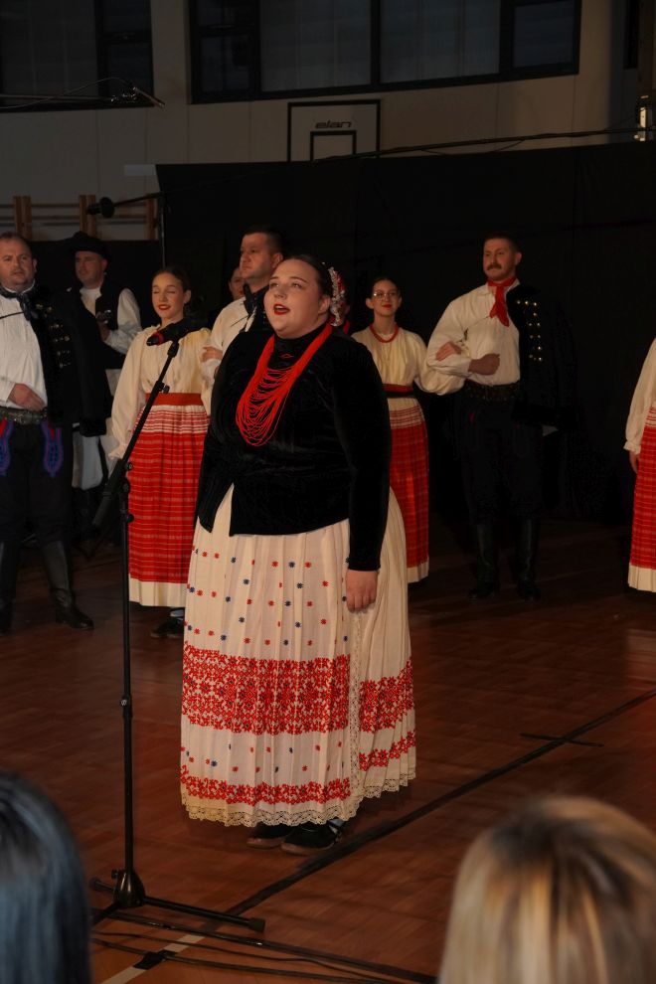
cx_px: 328
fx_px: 1853
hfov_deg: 20.1
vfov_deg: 29.7
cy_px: 492
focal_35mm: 68
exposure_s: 1/200
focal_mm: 45.2
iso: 1600
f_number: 5.6
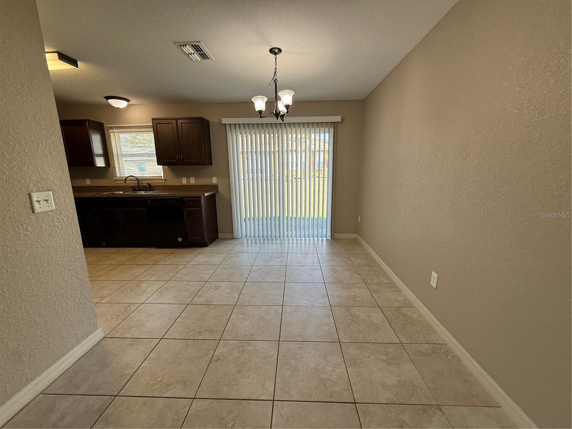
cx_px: 286
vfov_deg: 85.7
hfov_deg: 102.1
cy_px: 214
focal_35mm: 14
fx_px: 231
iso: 125
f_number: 2.2
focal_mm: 2.22
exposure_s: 1/120
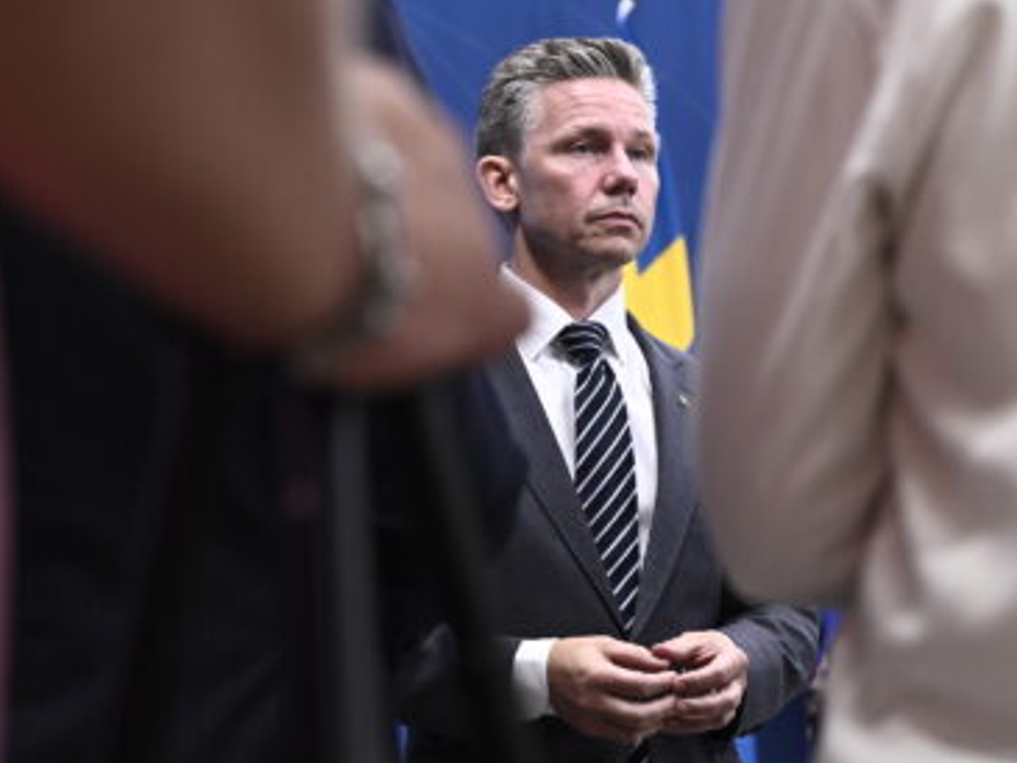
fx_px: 2439
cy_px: 368
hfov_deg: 23.5
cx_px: 463
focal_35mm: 83
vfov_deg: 17.8
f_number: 4.5
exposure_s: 1/320
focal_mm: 70
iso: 2500
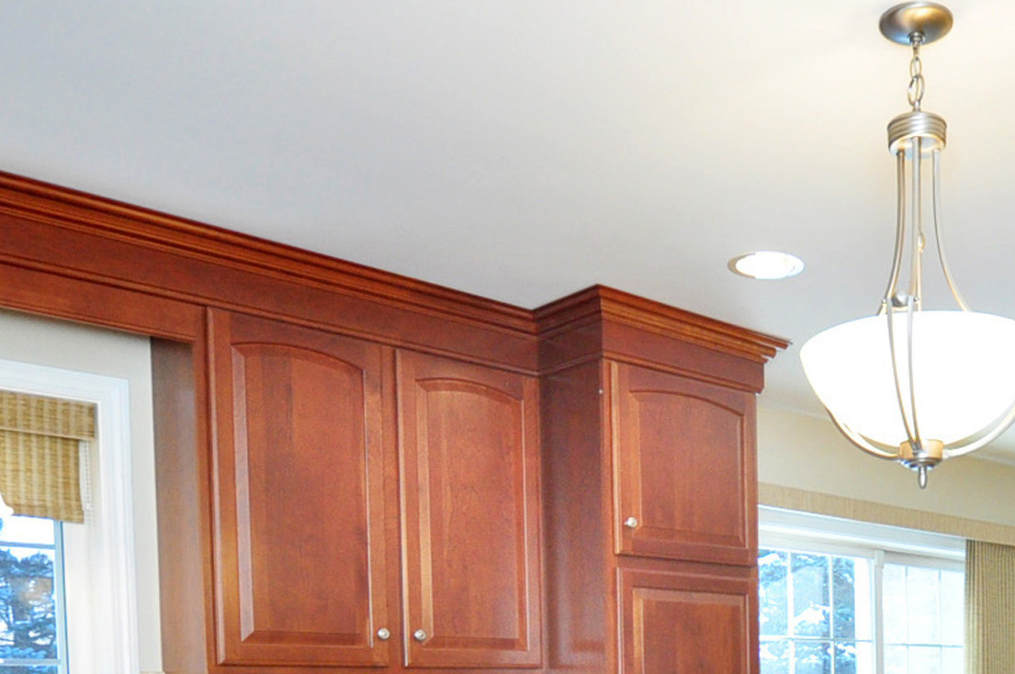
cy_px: 752
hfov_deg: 43.2
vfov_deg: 28.0
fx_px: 1220
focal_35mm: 43
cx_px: 803
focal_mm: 11
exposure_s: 1/100
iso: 800
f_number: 4.5
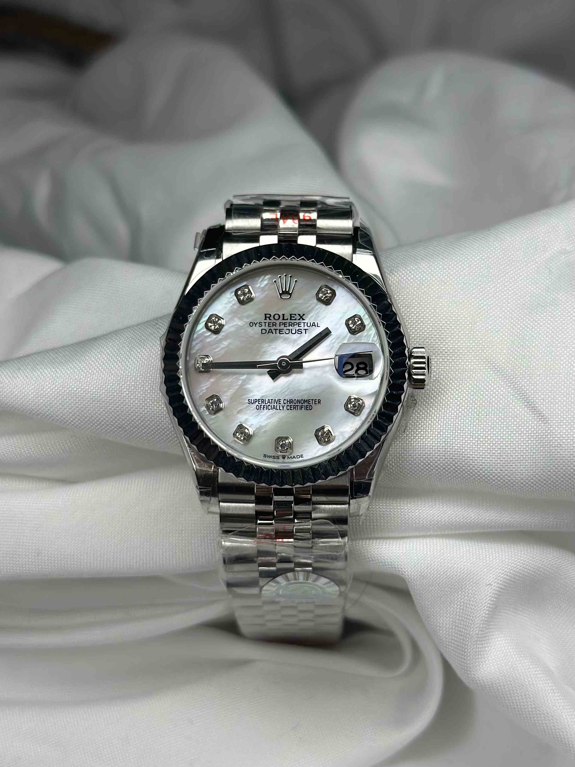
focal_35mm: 48
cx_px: 288
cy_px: 384
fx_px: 1063
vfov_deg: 39.7
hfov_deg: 30.3
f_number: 1.78
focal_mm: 6.86
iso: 80
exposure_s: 1/1541
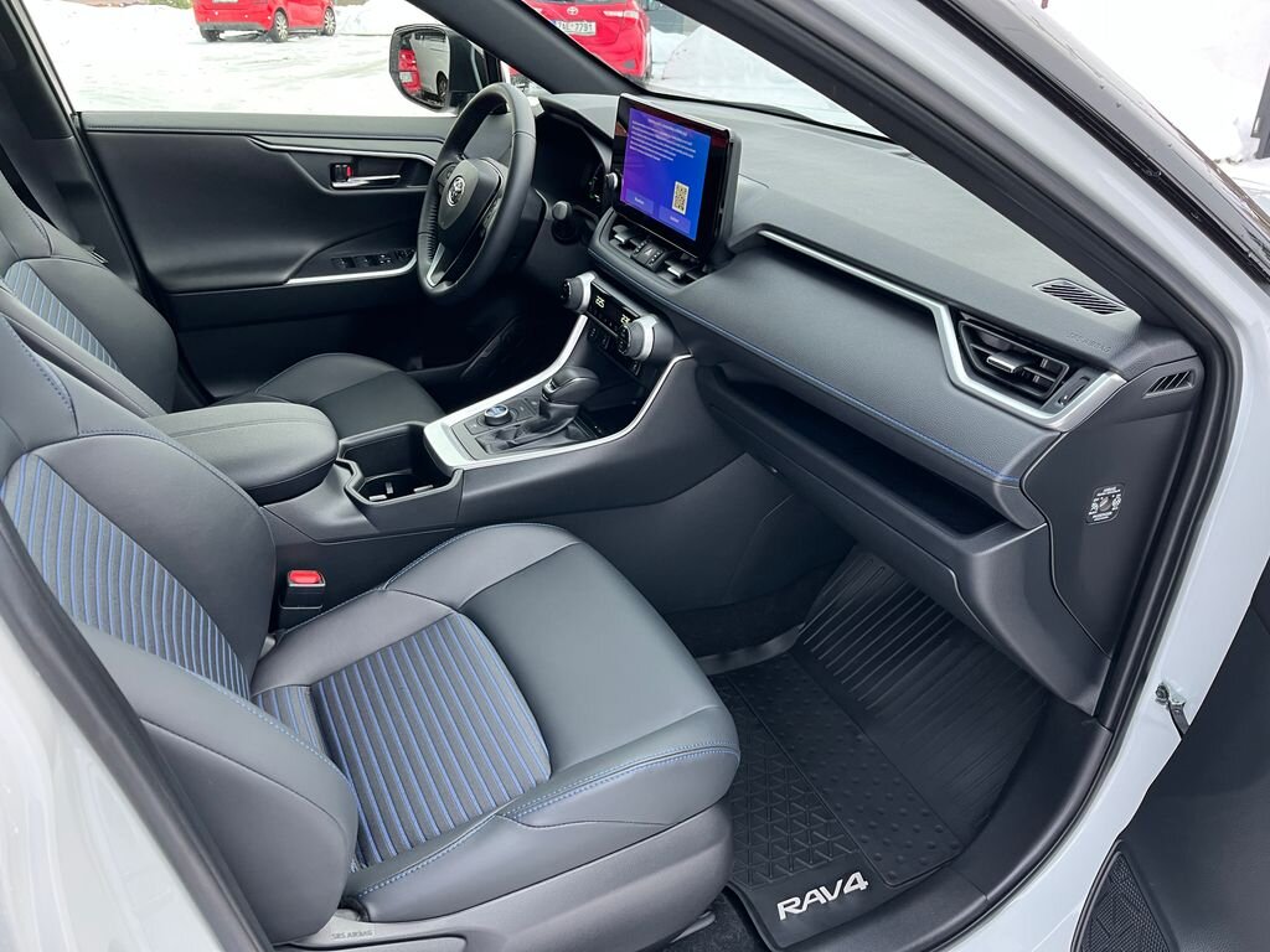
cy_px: 476
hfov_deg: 67.3
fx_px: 954
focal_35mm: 26
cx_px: 635
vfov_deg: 53.1
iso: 125
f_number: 1.6
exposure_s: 1/67
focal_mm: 5.1
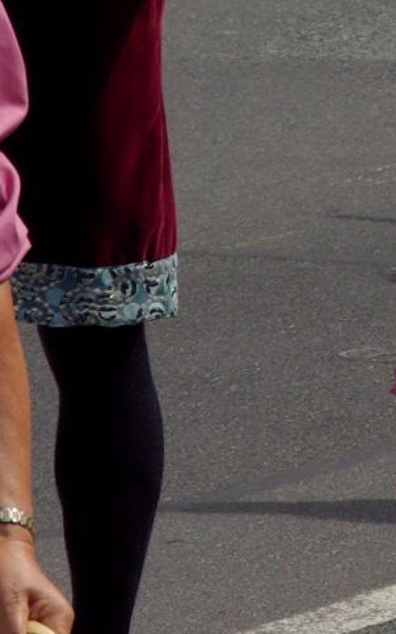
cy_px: -35
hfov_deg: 1.8
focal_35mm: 714
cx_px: 629
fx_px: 12325
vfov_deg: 2.9
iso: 400
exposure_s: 1/1000
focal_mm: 110
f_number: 8
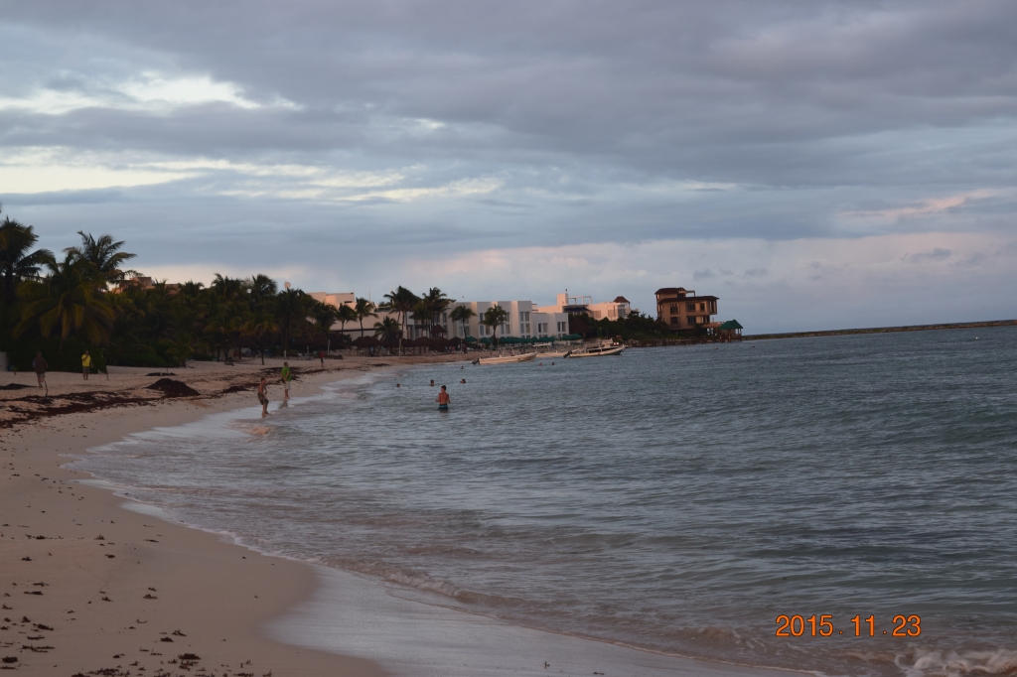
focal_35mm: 82
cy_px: 338
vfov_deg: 16.5
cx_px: 508
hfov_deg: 24.6
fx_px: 2330
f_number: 8
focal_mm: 55
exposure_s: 1/50
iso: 400
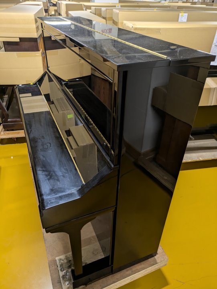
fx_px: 209
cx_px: 108
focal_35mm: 25
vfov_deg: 69.4
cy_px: 144
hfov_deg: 54.9
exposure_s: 1/24
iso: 183
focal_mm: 5.43
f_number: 1.89
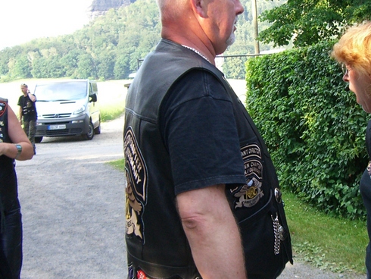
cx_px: 273
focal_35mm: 62
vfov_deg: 23.7
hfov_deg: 30.7
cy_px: 143
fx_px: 665
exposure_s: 1/200
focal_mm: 6.2
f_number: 2.7
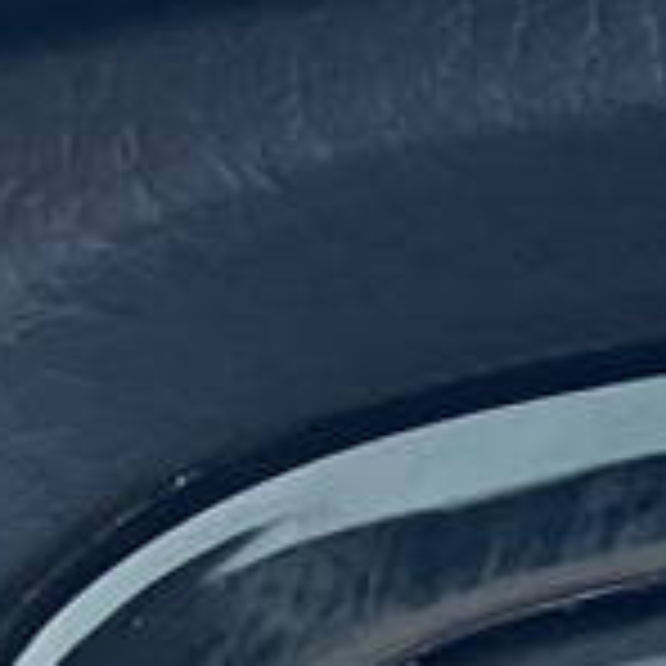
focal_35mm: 241
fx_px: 5246
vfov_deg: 7.2
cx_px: 2133
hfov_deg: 6.5
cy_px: 657
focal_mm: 3.99
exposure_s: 1/60
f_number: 1.8
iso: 125
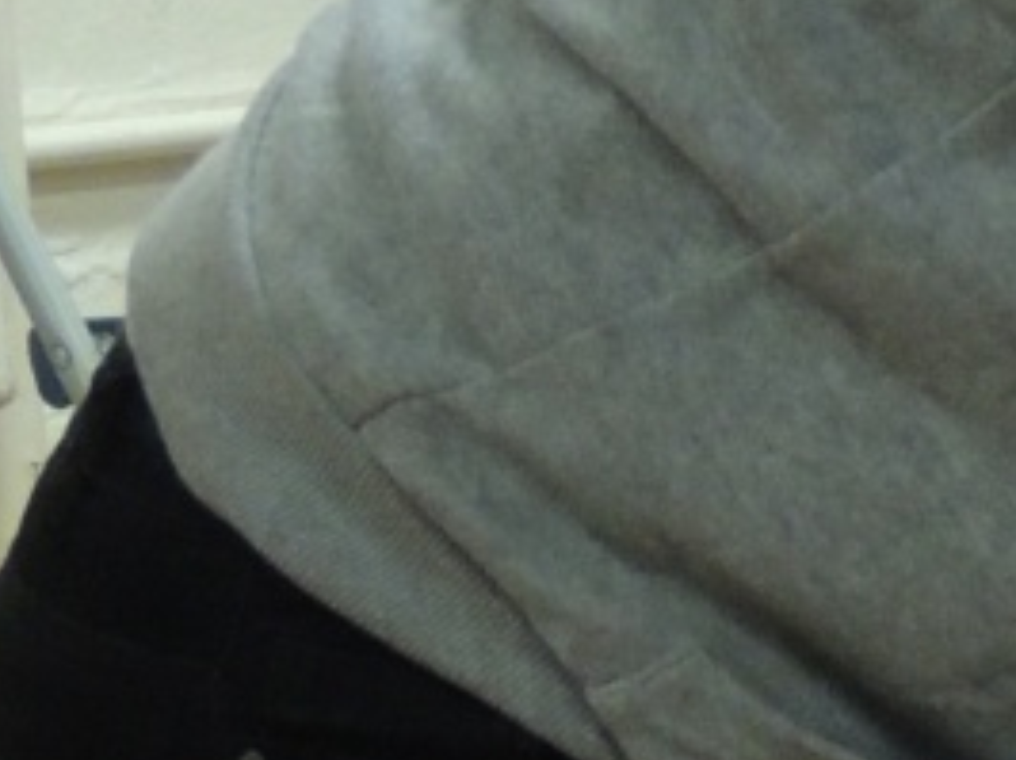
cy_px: 1092
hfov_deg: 6.2
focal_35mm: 301
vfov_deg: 4.9
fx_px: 8827
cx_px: 2750
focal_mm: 8.9
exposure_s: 1/30
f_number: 3.6
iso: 400
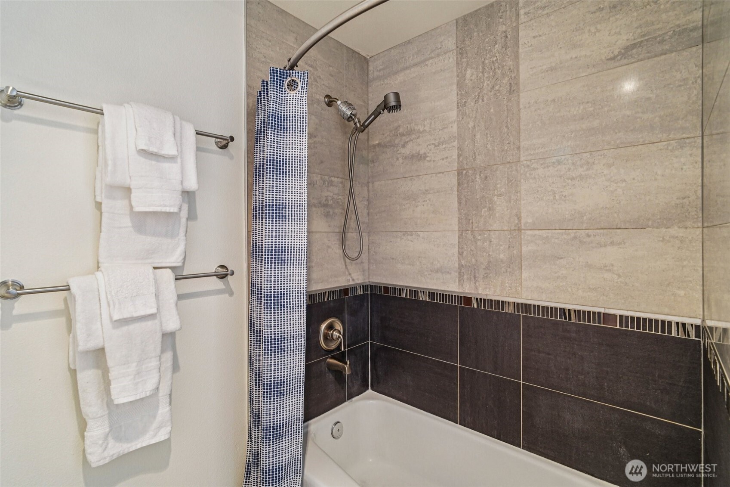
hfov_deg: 96.7
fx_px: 324
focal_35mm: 16
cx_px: 365
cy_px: 244
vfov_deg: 73.7
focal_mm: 16
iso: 1600
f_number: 8
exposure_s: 1/10
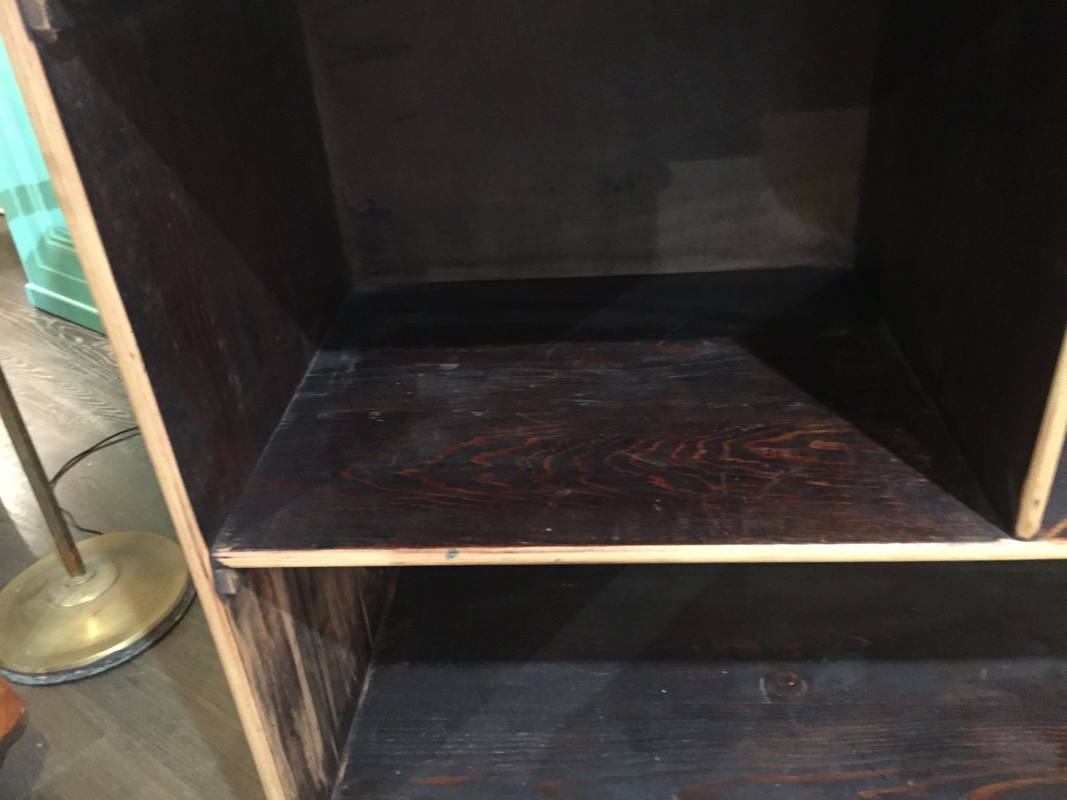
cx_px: 534
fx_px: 894
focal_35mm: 29
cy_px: 400
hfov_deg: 61.7
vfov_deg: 48.2
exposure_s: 1/17
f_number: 2.2
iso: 400
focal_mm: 4.15
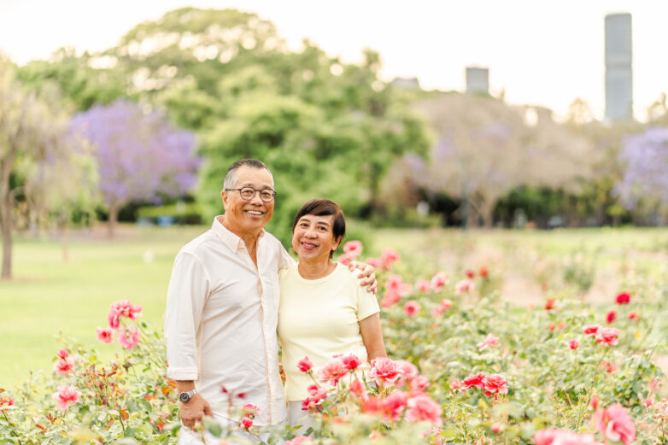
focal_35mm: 85
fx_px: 1577
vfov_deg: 16.1
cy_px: 222
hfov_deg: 23.9
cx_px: 334
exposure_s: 1/640
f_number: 1.8
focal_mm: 85
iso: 125
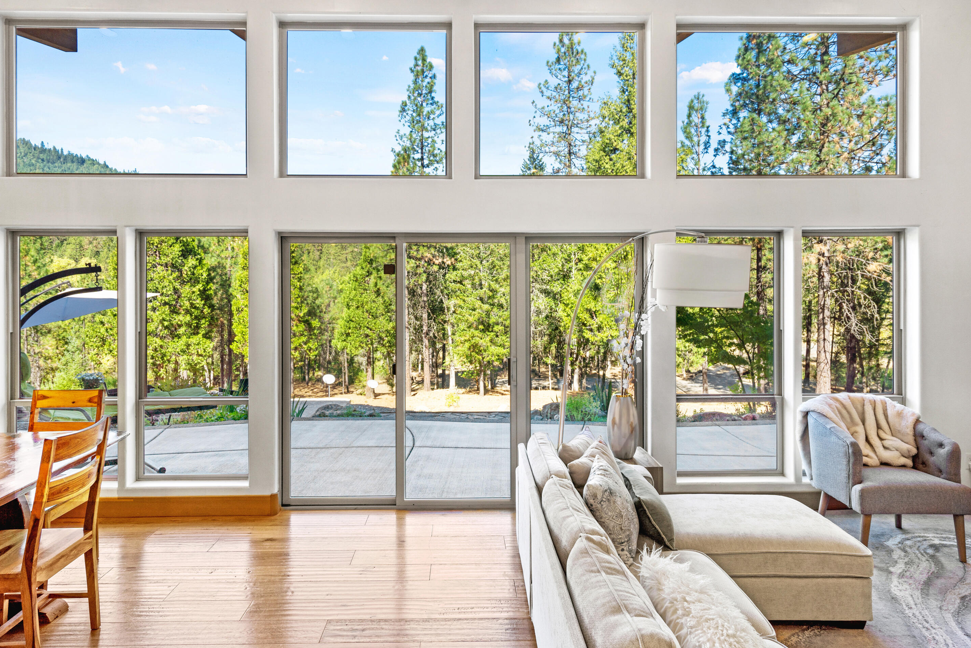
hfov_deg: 81.2
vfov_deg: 59.5
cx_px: 468
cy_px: 321
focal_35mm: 21
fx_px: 566
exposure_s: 1/13
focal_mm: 20
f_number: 8
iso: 100
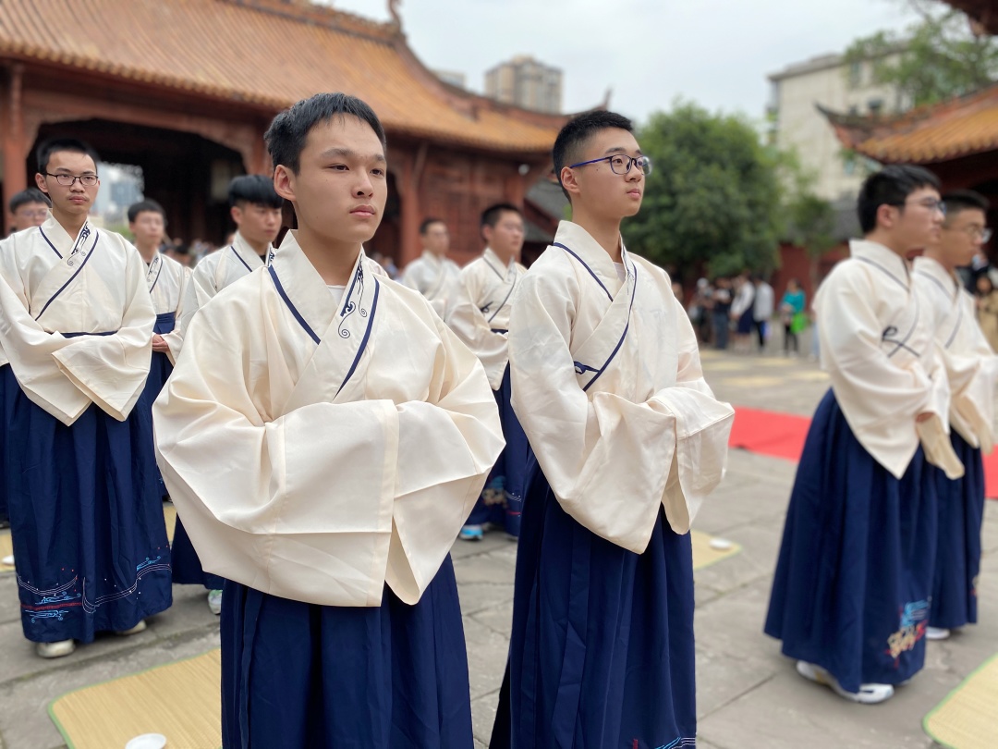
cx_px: 499
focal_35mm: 26
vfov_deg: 53.1
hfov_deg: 67.3
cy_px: 374
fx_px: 750
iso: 32
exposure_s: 1/630
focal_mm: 4.25
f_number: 1.8
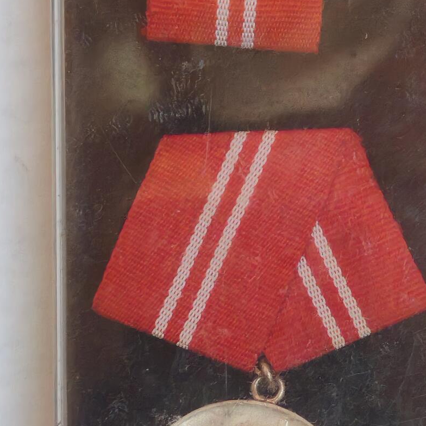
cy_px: 283
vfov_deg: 12.6
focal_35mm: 138
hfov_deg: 12.6
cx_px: 286
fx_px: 1921
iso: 640
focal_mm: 5.52
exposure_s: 1/50
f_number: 1.95
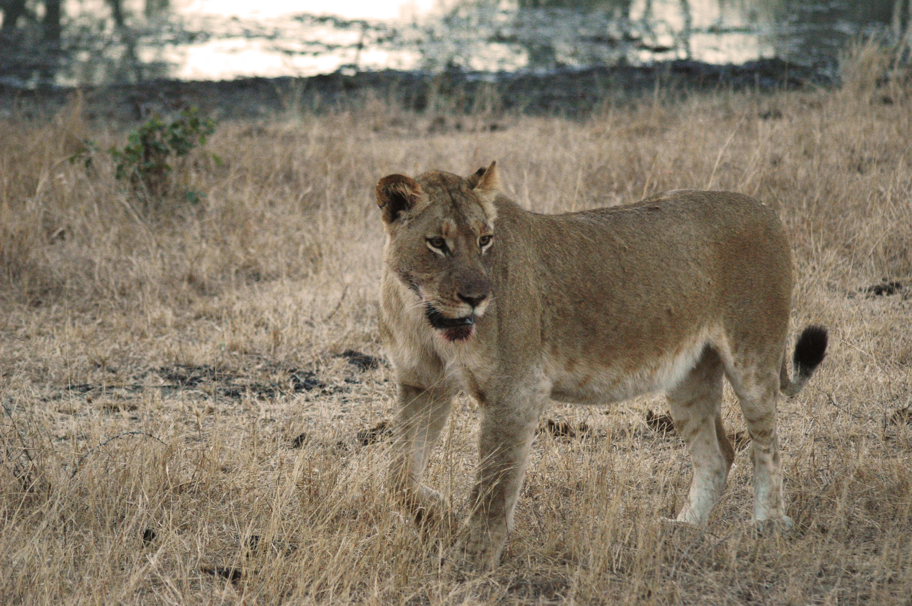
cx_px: 456
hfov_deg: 11.4
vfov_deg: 7.6
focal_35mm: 180
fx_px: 4555
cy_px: 303
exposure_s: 1/250
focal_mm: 120
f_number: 4.2
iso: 1600
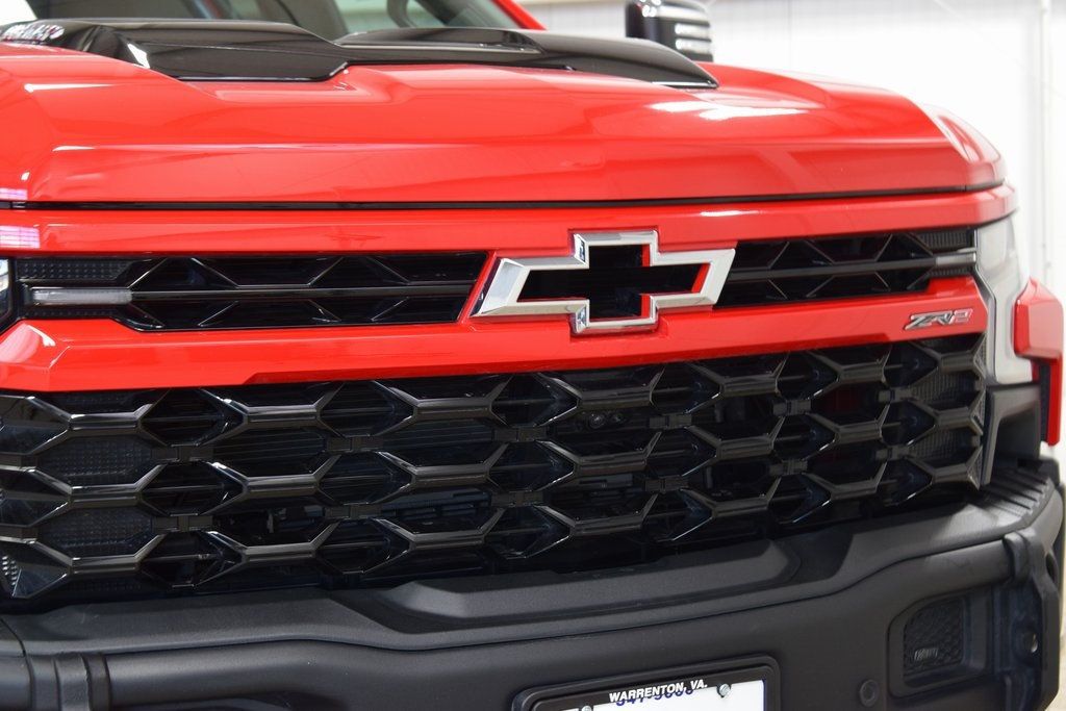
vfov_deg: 19.7
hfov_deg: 29.2
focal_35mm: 69
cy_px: 356
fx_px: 2043
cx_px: 533
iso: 900
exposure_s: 1/15
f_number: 6.3
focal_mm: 46
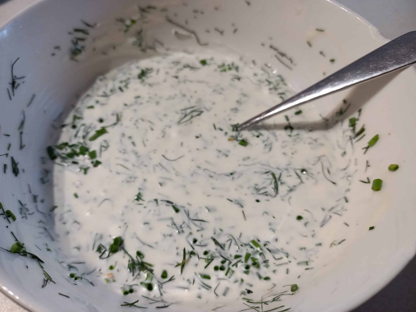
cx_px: 208
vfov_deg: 54.9
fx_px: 300
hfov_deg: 69.4
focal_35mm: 25
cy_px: 156
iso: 320
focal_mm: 4.7
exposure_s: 1/50
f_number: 1.8
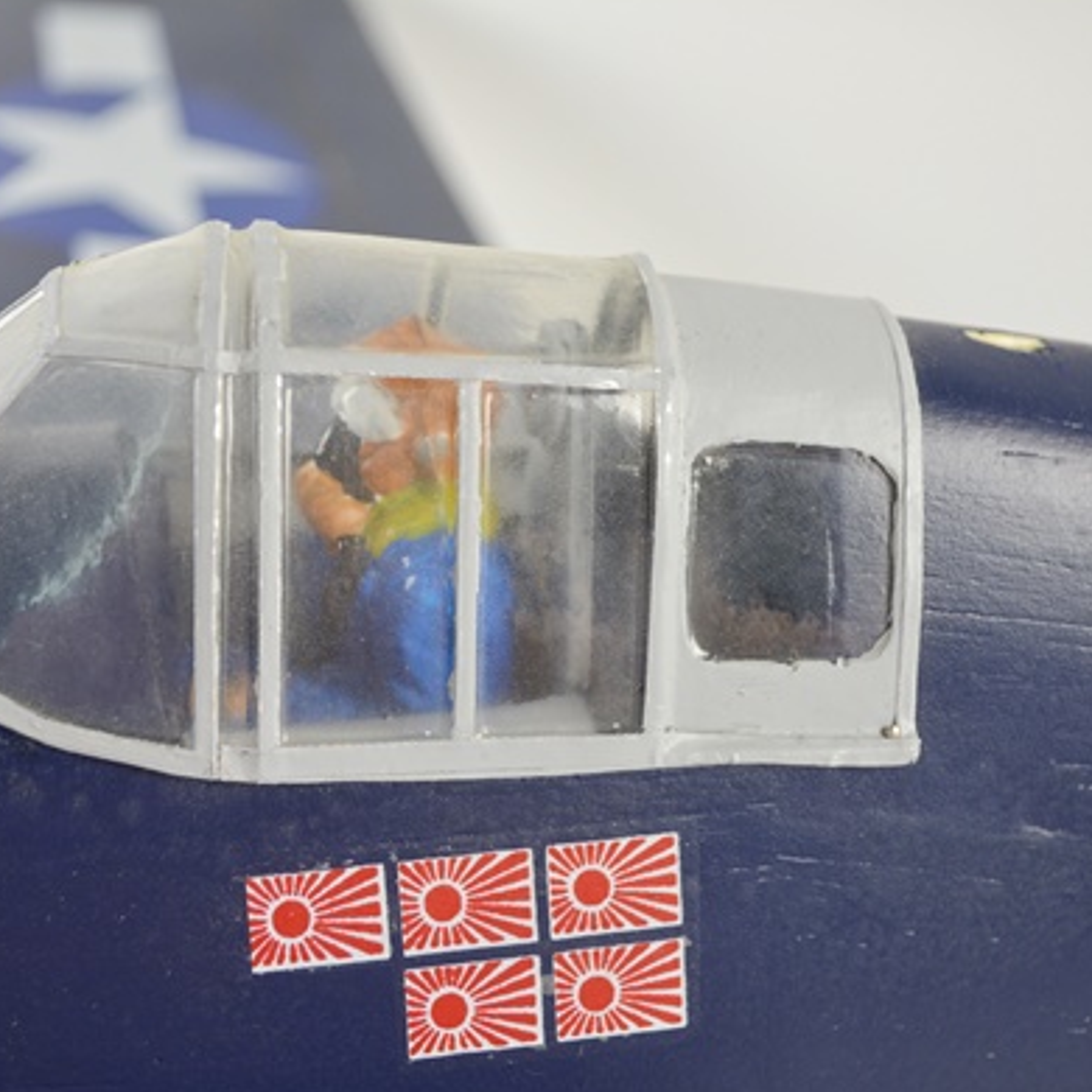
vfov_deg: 25.1
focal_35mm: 69
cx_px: 487
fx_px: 2450
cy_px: 546
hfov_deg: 25.1
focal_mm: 35
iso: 400
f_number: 5
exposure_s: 1/100
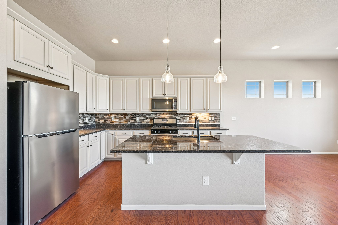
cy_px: 112
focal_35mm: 14
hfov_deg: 104.3
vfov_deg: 81.2
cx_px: 169
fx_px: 131
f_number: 10
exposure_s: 1/10
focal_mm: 14
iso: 400
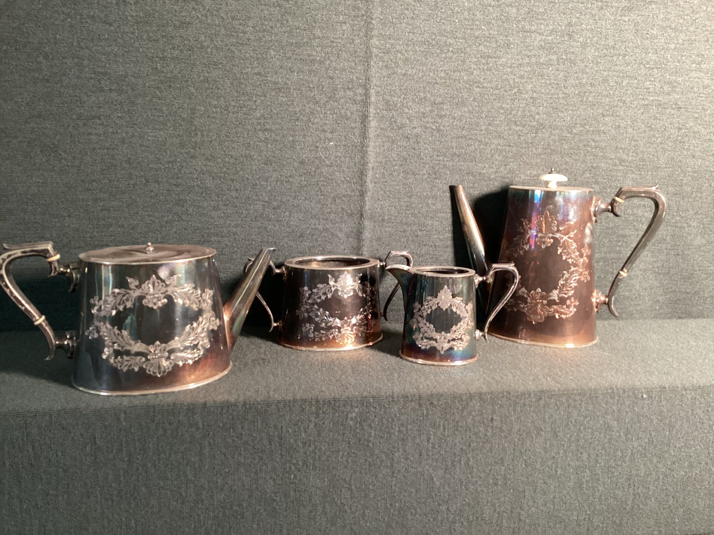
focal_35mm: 31
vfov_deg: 45.4
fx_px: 639
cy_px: 268
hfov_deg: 58.3
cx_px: 357
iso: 320
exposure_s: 1/33
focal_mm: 3.3
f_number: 2.4
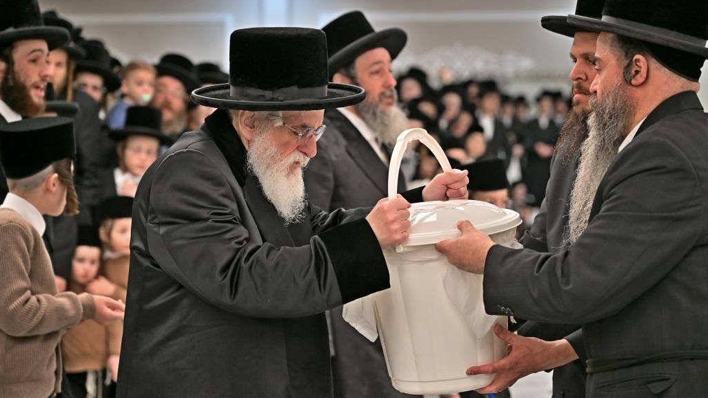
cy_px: 190
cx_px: 354
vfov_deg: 11.5
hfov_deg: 20.4
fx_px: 1971
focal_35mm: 105
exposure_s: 1/160
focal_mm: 100
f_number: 4
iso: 400
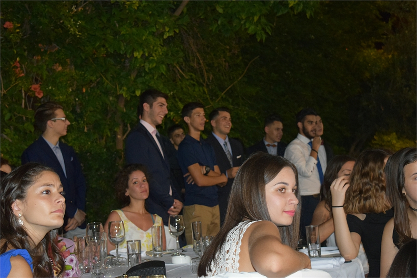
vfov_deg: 22.6
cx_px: 208
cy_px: 139
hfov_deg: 33.4
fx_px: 695
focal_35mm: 60
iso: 3200
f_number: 5
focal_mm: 40
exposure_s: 1/60
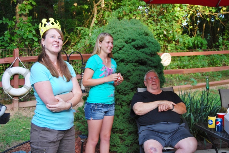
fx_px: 306
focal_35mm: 48
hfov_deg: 41.1
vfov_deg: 28.1
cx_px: 114
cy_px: 76
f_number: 4.5
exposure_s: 1/60
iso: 200
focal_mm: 32
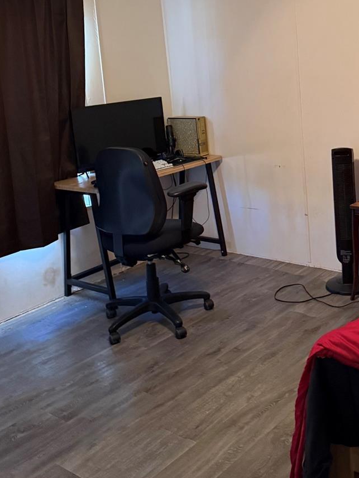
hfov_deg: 32.1
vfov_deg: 42.8
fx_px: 594
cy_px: 133
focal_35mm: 43
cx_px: 318
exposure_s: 1/60
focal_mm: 6.76
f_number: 1.78
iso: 500
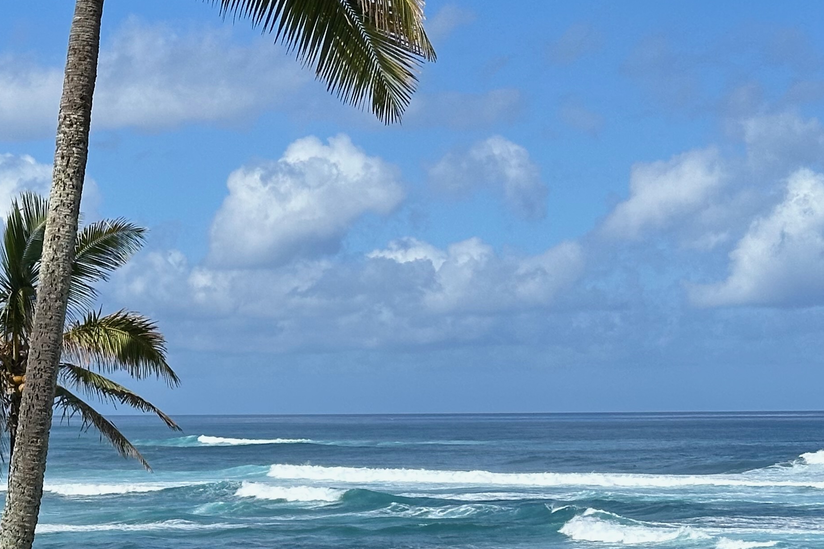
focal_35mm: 109
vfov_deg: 12.4
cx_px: -27
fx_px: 2494
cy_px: 563
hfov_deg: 18.2
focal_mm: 6.86
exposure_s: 1/5263
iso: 64
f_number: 1.78
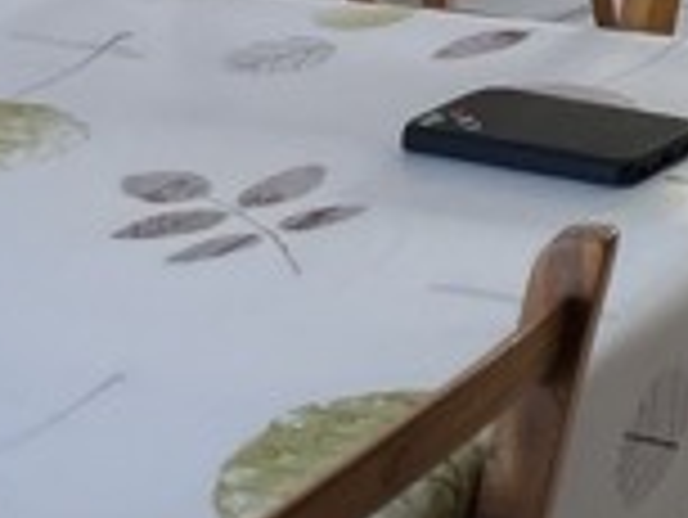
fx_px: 2705
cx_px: 1529
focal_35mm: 136
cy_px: -676
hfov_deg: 12.2
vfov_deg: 9.8
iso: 50
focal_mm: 5.1
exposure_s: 1/121
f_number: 1.6
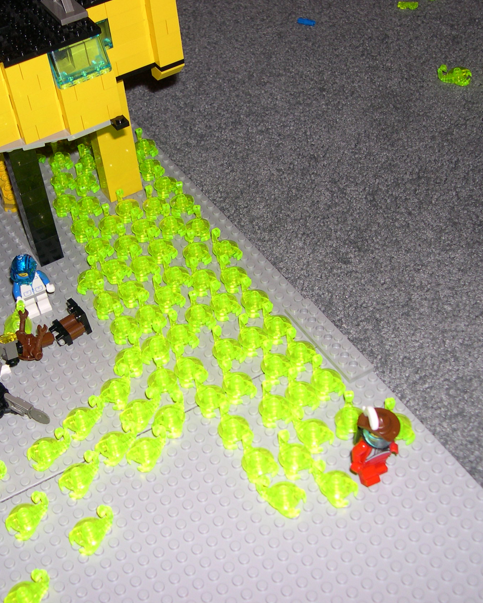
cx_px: 170
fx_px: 893
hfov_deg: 30.1
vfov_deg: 37.3
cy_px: 299
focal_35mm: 50
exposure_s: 1/60
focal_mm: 8
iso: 100
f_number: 2.8
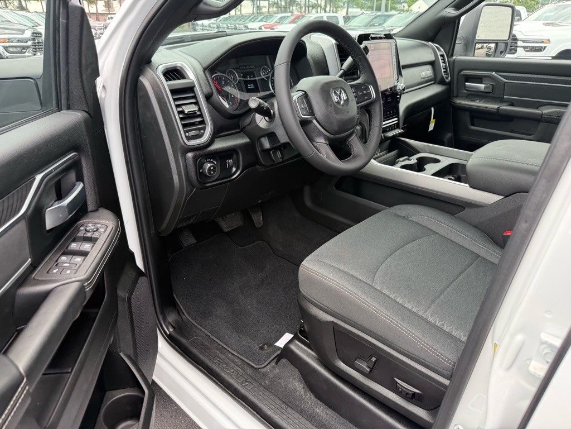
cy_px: 214
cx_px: 286
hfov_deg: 71.6
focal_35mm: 24
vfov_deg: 56.8
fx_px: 396
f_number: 1.78
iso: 100
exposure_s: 1/307
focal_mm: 6.76
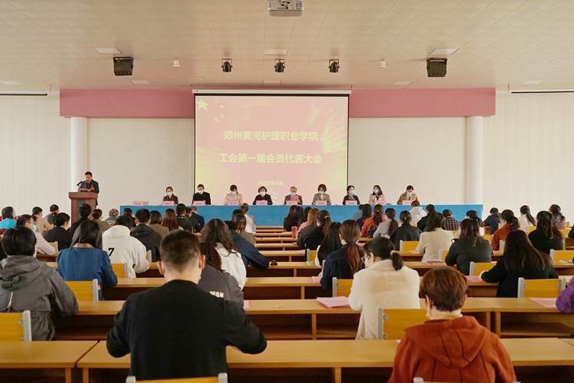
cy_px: 198
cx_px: 270
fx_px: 558
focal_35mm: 35
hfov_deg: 54.4
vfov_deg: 37.9
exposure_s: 1/160
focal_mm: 33
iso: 1600
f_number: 4
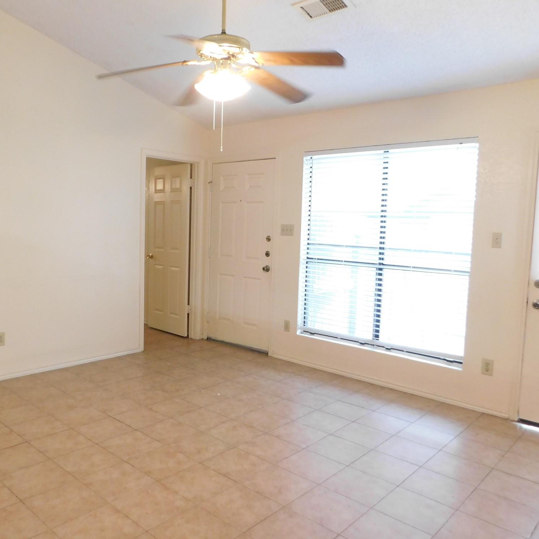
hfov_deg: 56.9
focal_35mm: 28
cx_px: 219
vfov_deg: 57.3
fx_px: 493
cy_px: 262
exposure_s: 1/30
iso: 320
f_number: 3
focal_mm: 4
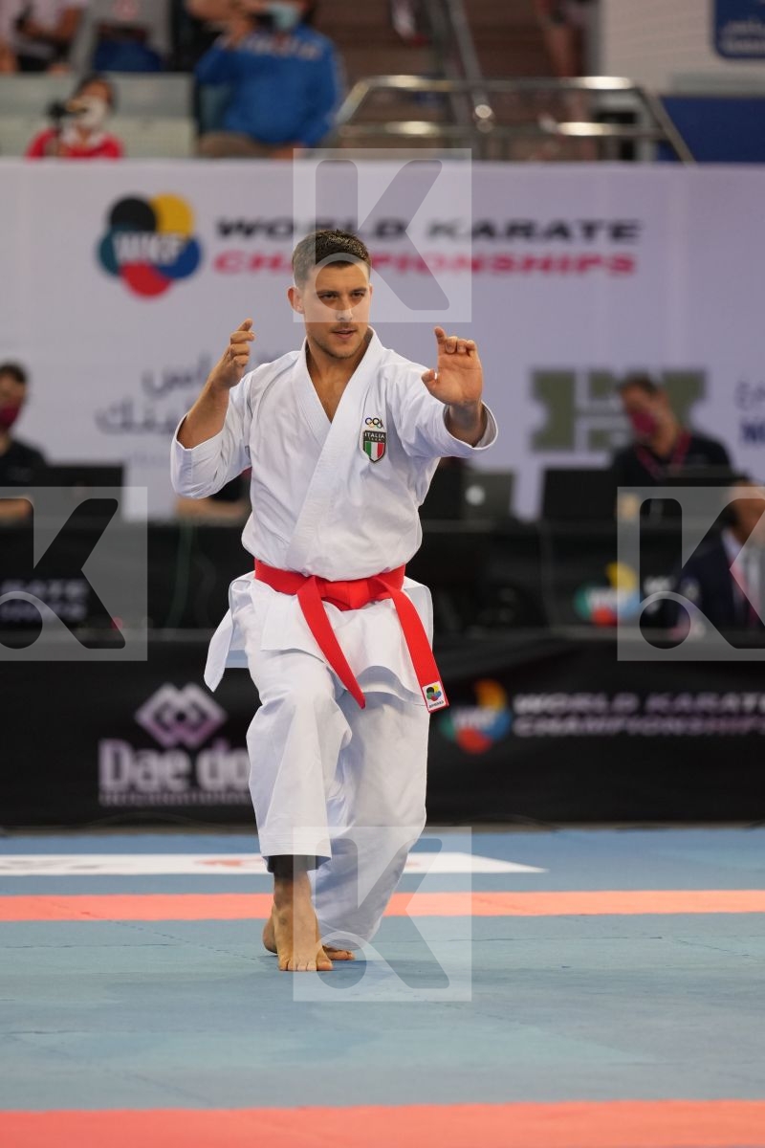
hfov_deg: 4.6
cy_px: 574
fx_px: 9562
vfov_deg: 6.9
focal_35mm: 300
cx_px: 382
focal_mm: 200
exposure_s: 1/500
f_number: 2.8
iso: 1000
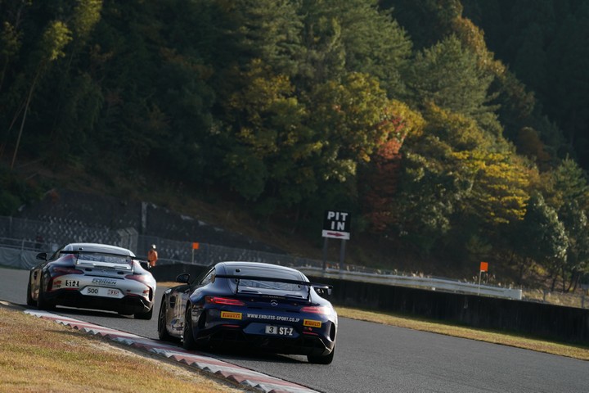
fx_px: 3272
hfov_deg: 10.3
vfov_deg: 6.9
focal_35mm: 200
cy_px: 196
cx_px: 294
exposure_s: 1/640
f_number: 6.3
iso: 250
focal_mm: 200
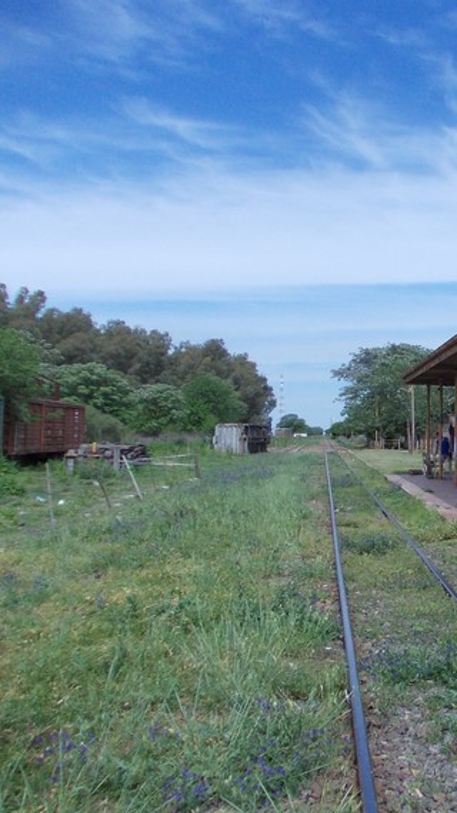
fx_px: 885
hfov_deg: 26.3
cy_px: 405
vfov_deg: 49.4
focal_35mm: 41
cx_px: 524
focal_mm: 4
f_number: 5.4
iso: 80
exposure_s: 1/400
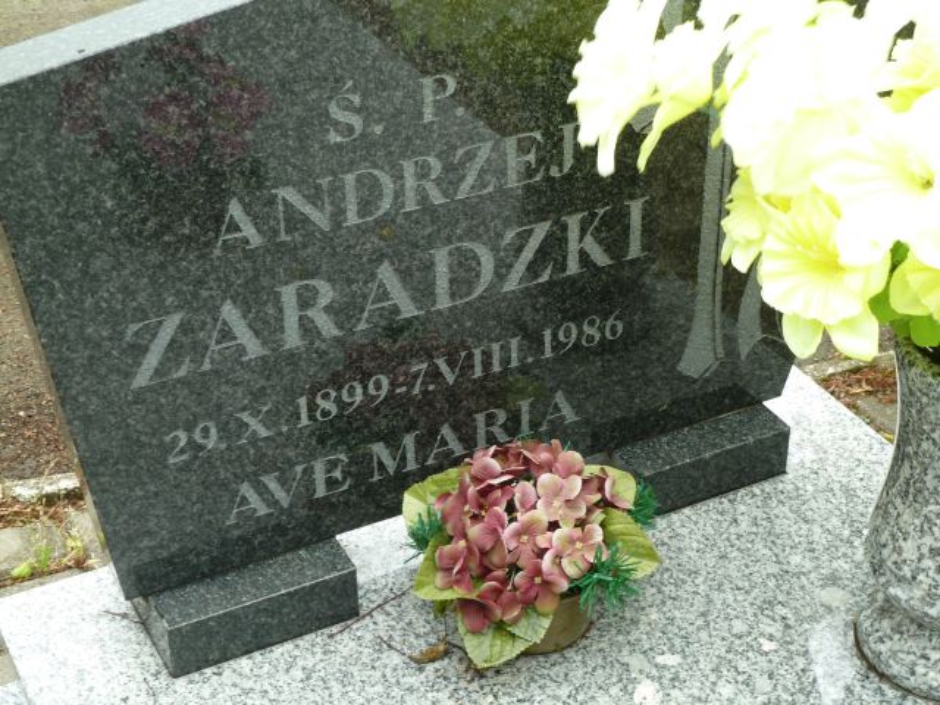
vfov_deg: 23.3
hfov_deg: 30.7
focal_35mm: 63
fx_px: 1711
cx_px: 470
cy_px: 352
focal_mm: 10.3
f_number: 4
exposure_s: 1/50
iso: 80
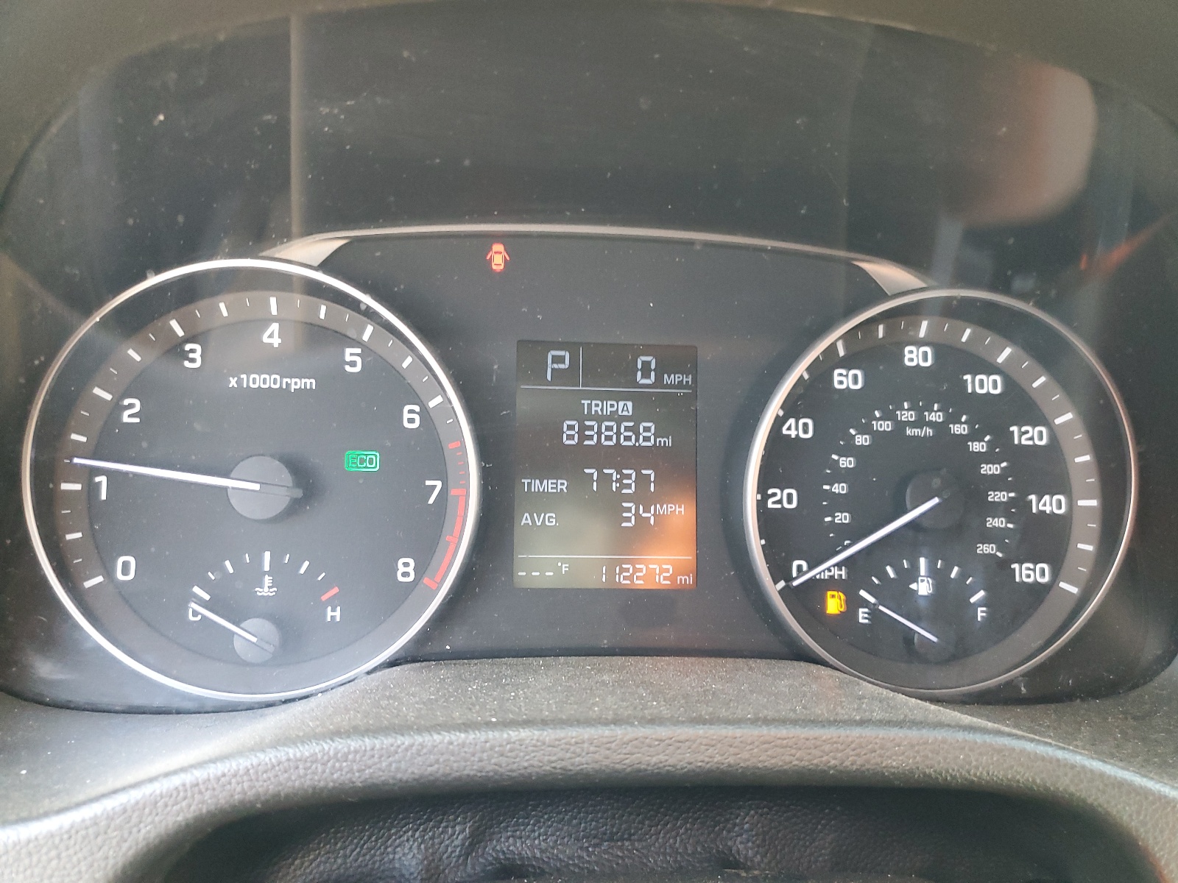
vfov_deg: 53.1
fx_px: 885
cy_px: 442
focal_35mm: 26
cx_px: 589
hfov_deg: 67.3
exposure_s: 1/60.2
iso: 228
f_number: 1.5
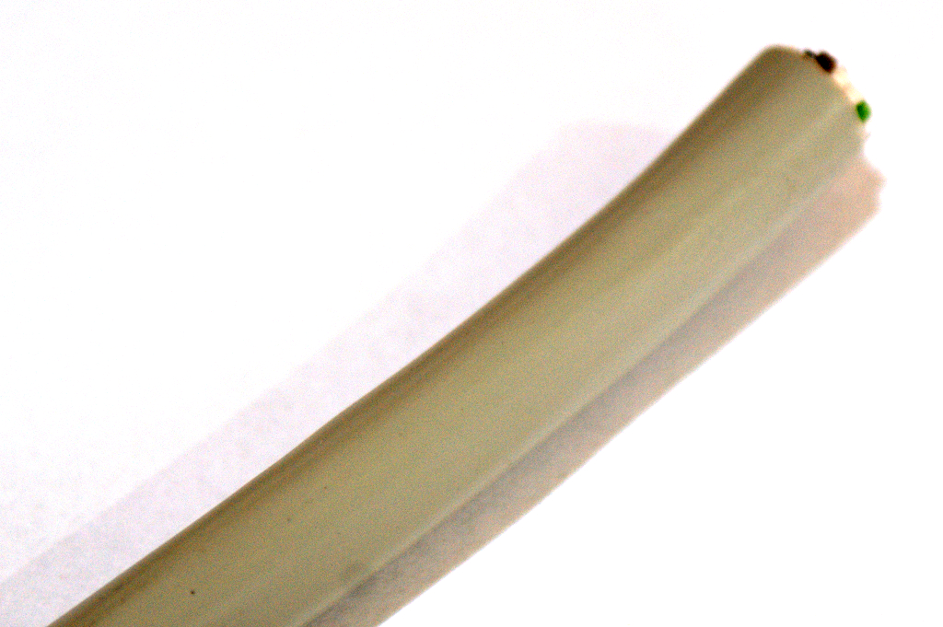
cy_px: 314
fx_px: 2748
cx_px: 472
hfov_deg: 19.5
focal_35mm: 105
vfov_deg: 13.0
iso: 400
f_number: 5.6
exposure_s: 1/30
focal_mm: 70
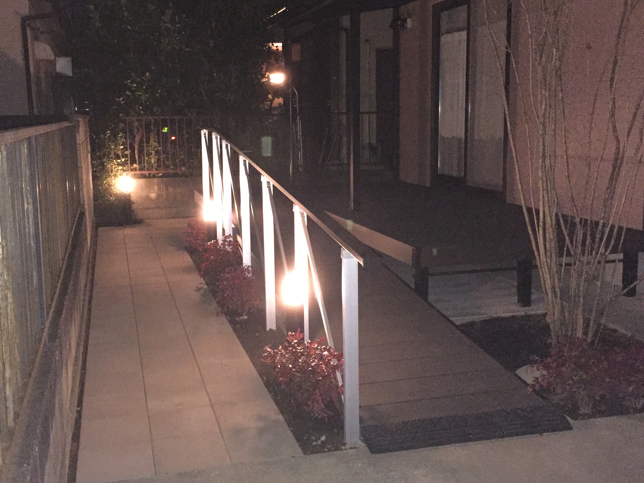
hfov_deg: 47.8
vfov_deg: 36.8
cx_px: 285
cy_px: 223
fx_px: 726
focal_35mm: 39
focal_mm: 4.15
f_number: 2.2
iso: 800
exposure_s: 1/16
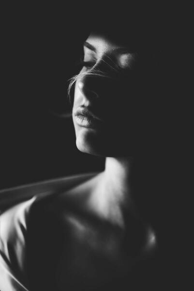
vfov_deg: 19.4
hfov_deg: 13.1
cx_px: 97
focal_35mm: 105
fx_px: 847
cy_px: 146
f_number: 3.2
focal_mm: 105
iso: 160
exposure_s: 1/160
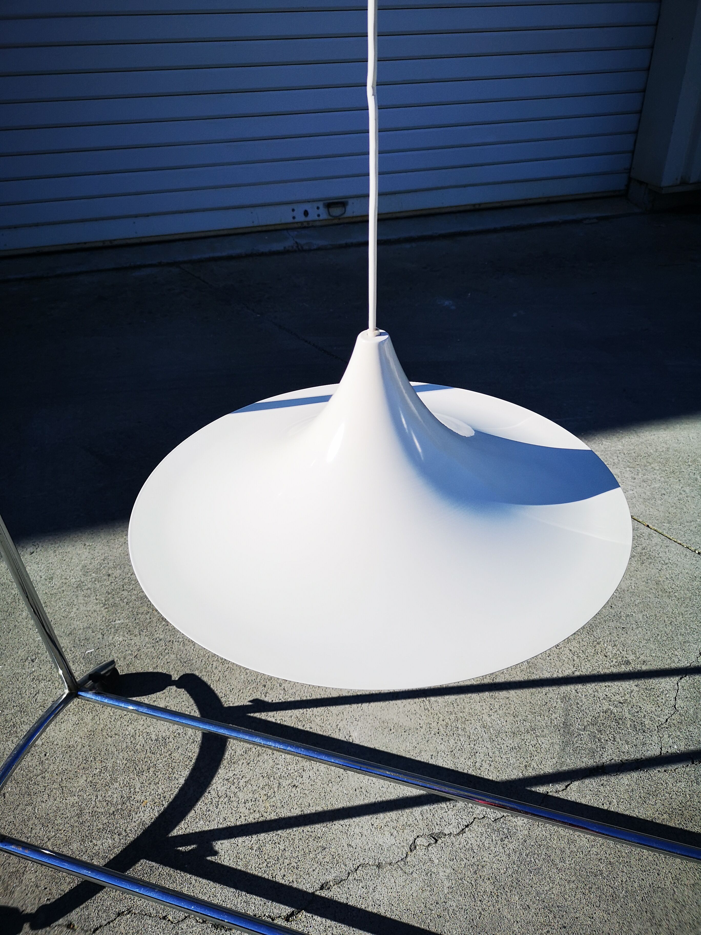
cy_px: 468
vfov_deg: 65.3
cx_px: 350
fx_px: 729
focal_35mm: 27
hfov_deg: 51.4
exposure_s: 1/3215
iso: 50
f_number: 1.8
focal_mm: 5.58
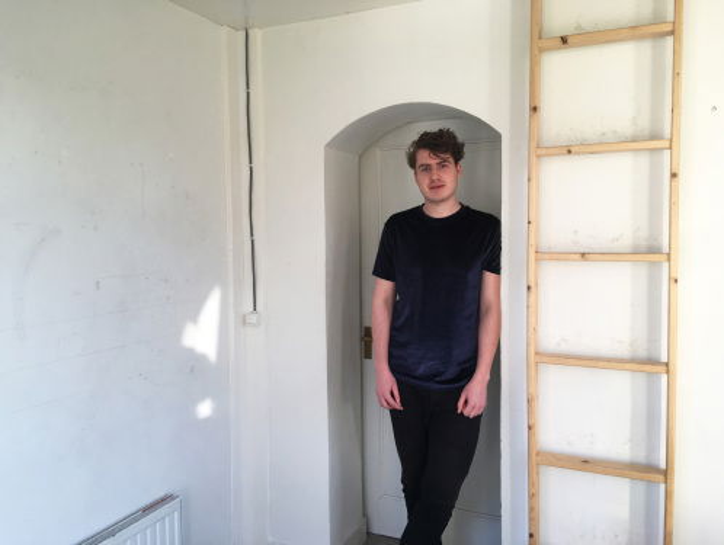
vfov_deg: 48.3
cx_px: 362
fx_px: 607
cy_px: 272
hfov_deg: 61.6
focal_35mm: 29
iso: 40
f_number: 2.2
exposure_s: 1/100
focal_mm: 4.15
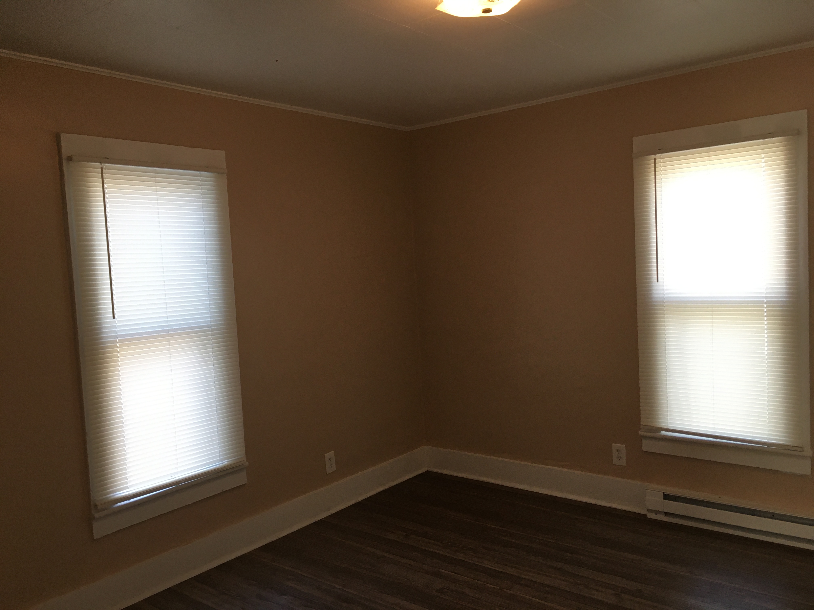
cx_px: 407
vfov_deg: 48.2
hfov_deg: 61.7
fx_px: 682
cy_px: 305
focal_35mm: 29
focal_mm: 4.15
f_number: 2.2
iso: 32
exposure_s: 1/30
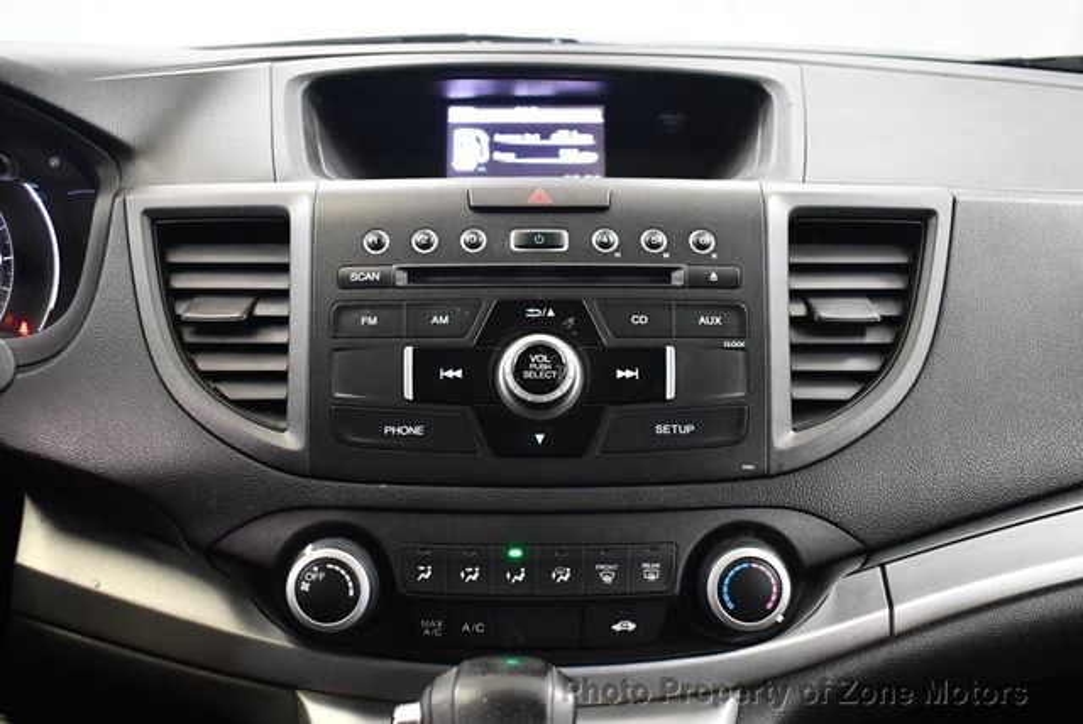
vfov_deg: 36.9
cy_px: 362
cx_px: 542
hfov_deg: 53.1
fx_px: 1084
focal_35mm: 36
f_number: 3.5
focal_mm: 18
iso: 3200
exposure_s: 1/80
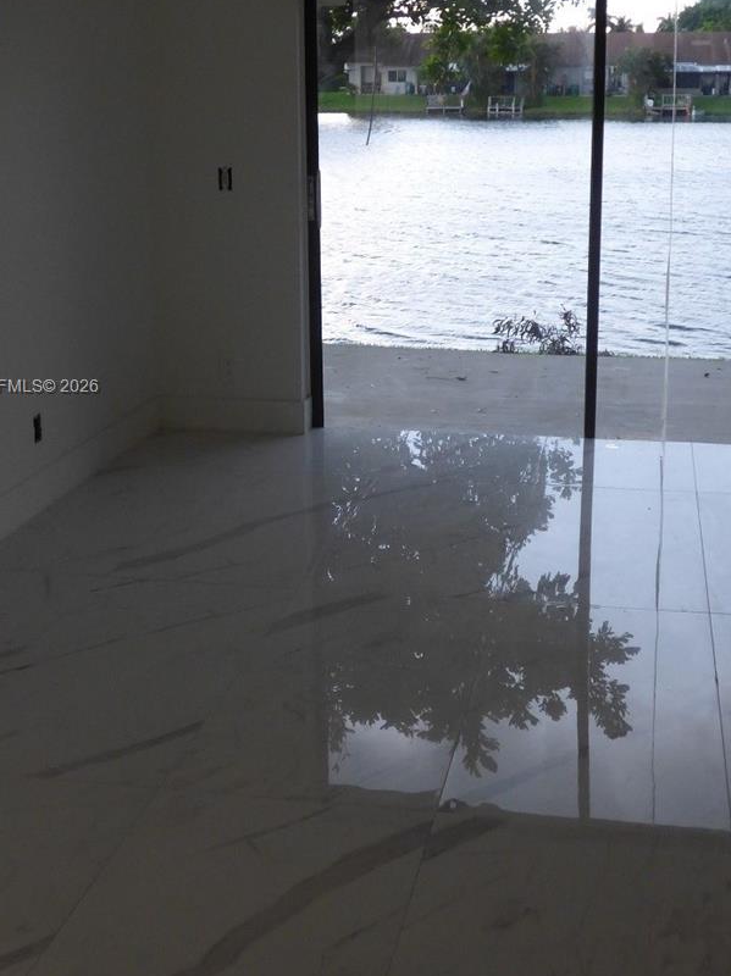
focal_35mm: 48
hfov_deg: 30.2
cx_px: 422
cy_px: 388
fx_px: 1353
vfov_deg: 39.5
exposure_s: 1/60
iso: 250
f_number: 3.3
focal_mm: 5.53
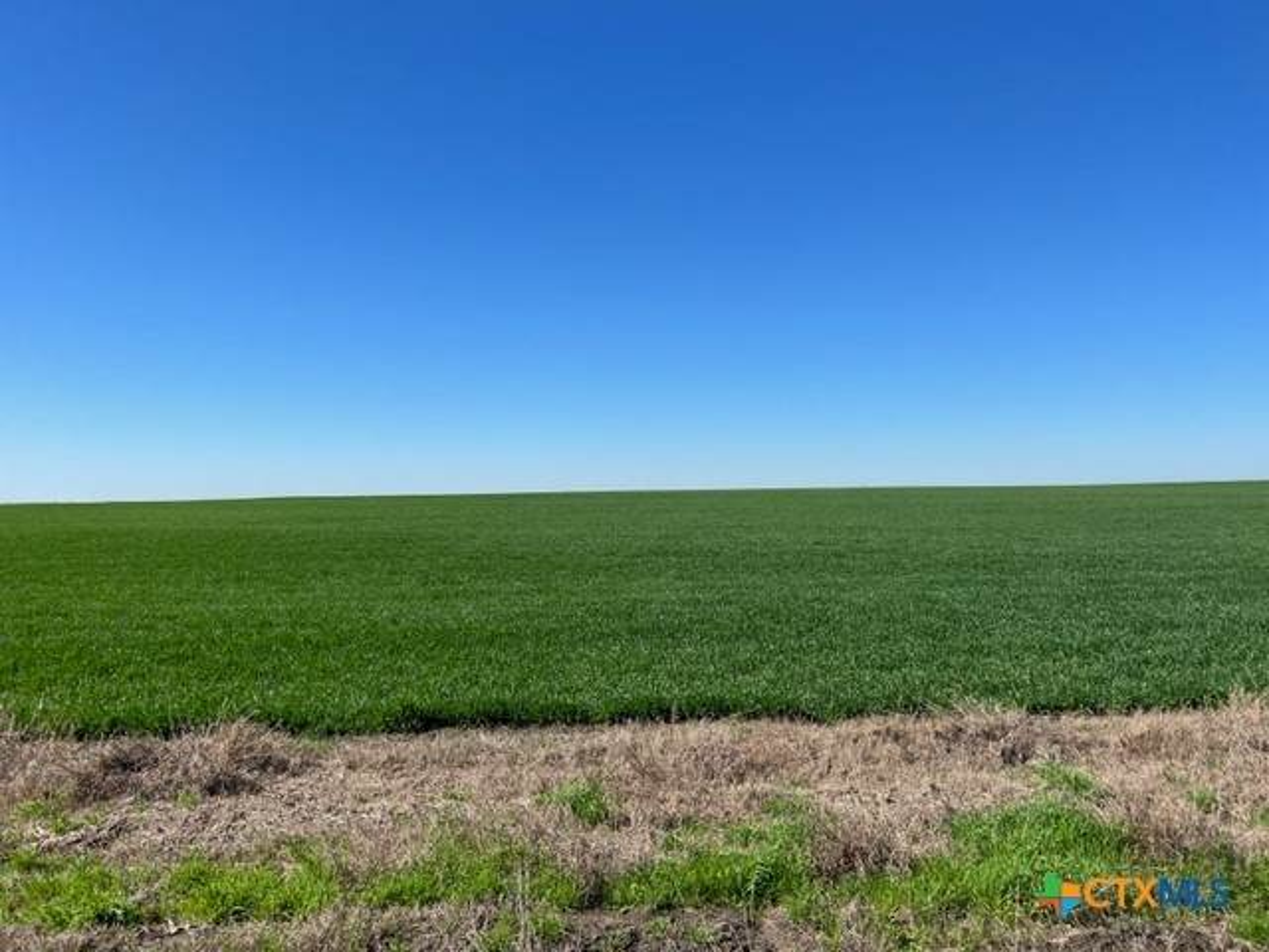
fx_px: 953
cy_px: 476
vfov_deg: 53.1
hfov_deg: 67.3
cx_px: 634
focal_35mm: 26
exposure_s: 1/4444
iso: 50
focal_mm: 5.7
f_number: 1.5
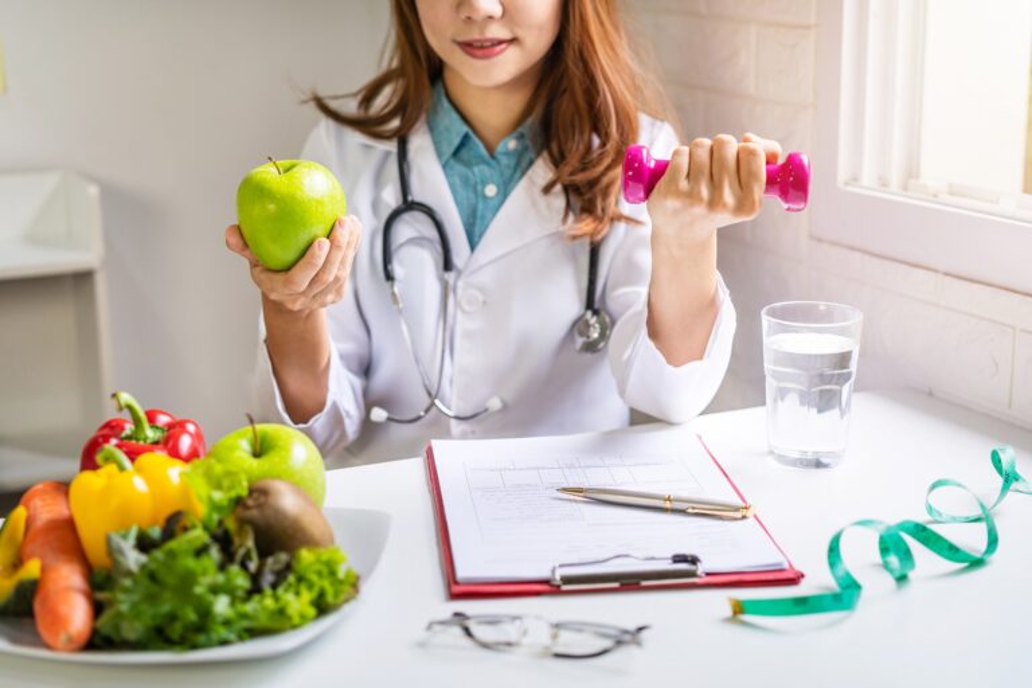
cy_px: 344
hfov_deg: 36.2
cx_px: 516
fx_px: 1577
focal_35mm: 55
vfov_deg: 24.6
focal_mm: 55
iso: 100
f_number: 2.8
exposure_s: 1/80
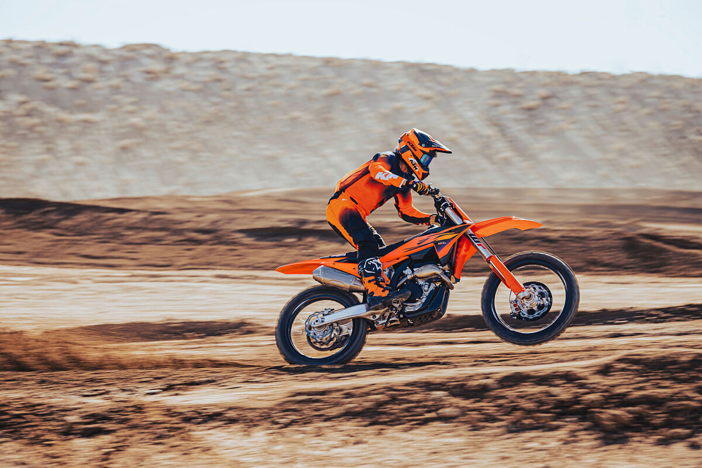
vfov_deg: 13.4
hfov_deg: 20.0
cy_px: 234
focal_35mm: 102
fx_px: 1989
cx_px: 351
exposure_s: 1/250
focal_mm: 102
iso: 50
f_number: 4
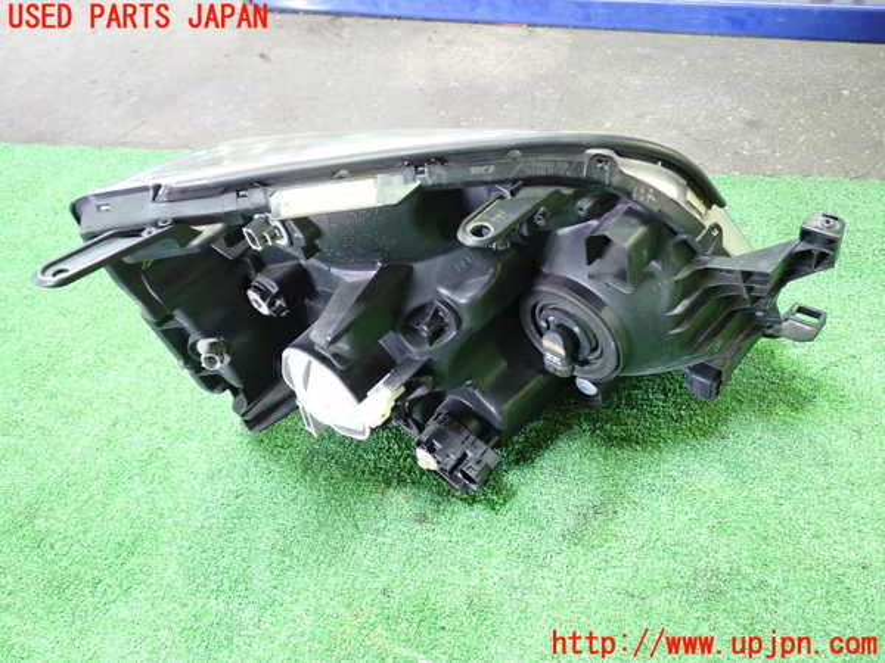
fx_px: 818
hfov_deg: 56.8
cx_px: 442
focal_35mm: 32
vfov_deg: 44.2
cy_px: 332
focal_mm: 5.79
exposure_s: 1/25
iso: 800
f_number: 2.4
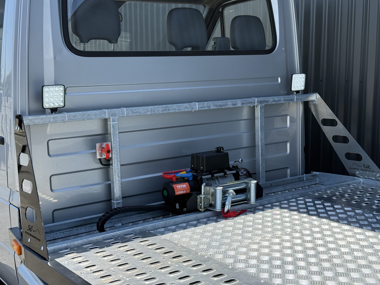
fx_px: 527
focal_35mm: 48
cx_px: 190
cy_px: 142
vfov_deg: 30.3
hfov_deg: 39.7
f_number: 1.78
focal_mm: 6.76
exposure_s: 1/2342
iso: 100
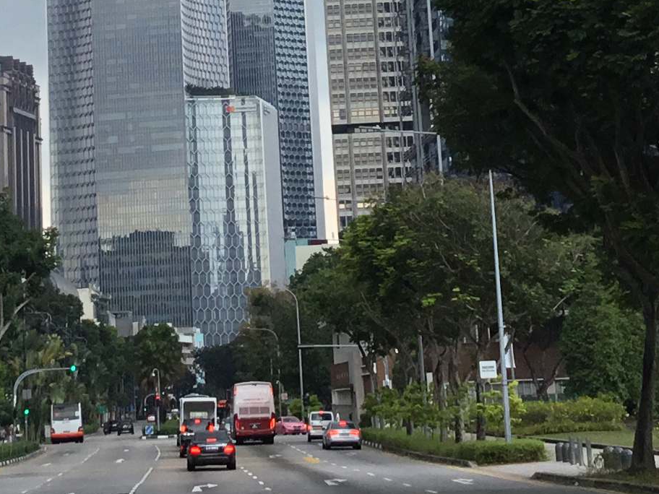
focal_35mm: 111
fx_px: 2113
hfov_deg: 17.7
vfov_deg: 12.8
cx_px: 215
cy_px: -196
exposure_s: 1/506
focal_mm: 3.3
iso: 25
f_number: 2.4
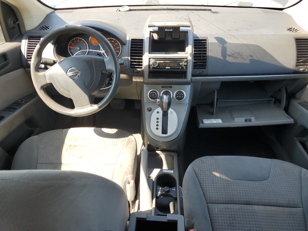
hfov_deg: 67.3
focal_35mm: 26
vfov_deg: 53.1
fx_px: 231
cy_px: 116
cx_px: 154
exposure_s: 1/222
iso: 50
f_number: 1.5
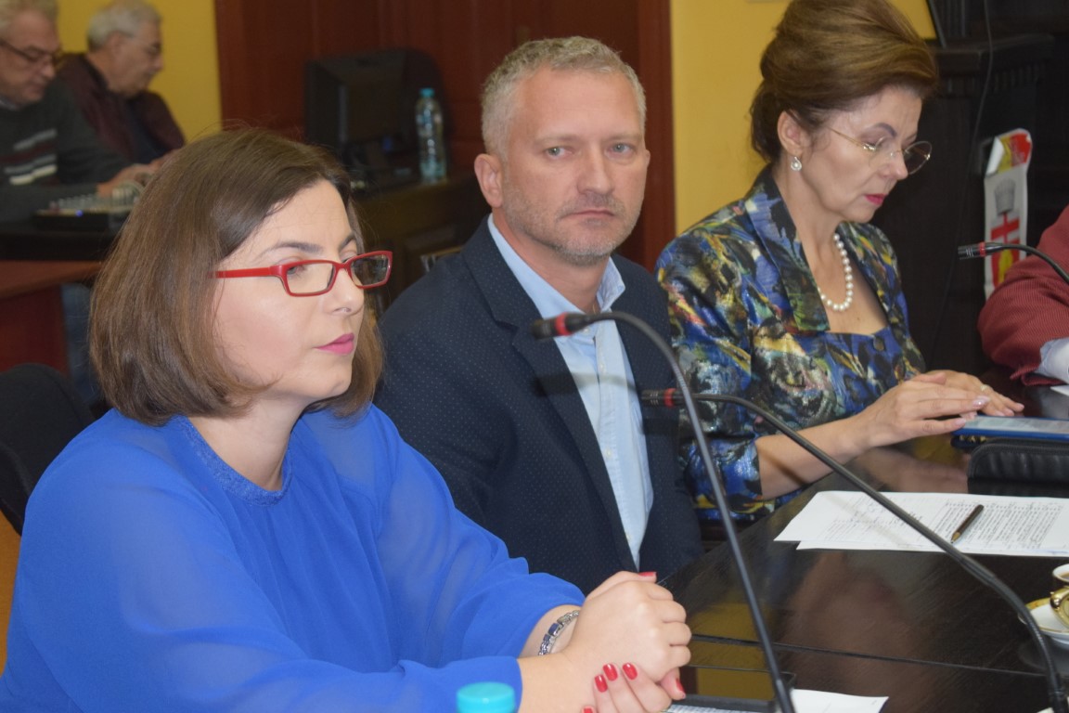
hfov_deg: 24.6
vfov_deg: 16.6
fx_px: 2450
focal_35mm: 82
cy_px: 356
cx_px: 534
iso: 2200
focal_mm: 55
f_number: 5.6
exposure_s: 1/60
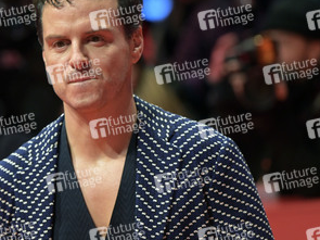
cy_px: 99
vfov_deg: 5.9
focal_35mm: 250
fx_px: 2310
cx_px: 88
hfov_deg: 7.9
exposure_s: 1/320
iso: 2000
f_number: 4
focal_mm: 170
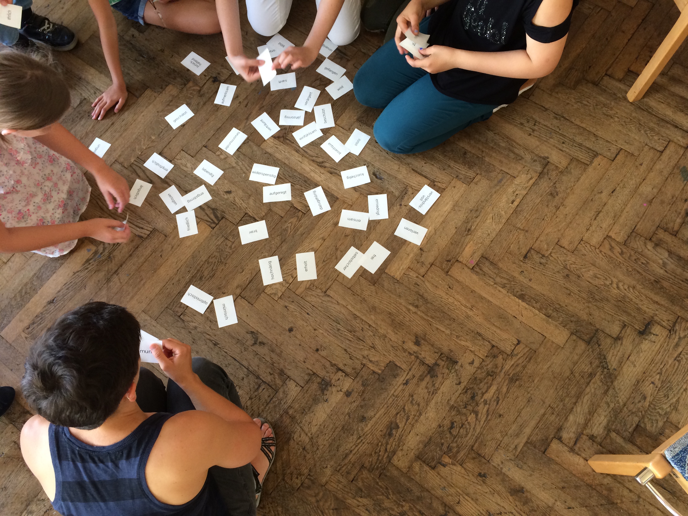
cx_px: 344
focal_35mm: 29
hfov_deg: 61.7
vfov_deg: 48.2
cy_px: 258
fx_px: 576
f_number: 2.2
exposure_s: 1/33
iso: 64
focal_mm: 4.15
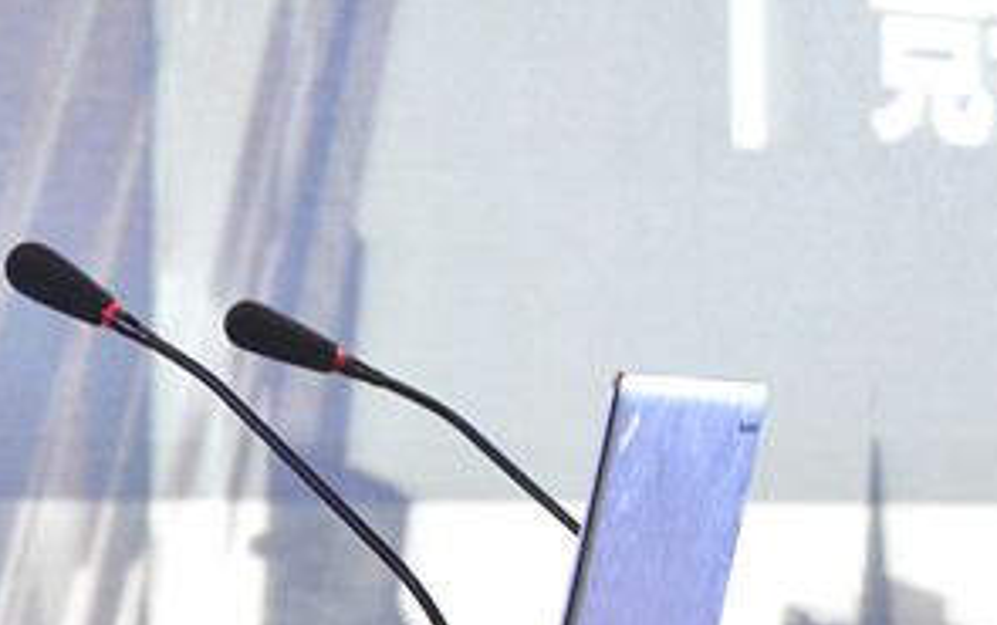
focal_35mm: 289
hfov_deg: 7.2
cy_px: 394
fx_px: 7860
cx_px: 74
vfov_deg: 4.6
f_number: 5.3
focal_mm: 70
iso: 1000
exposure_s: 1/40
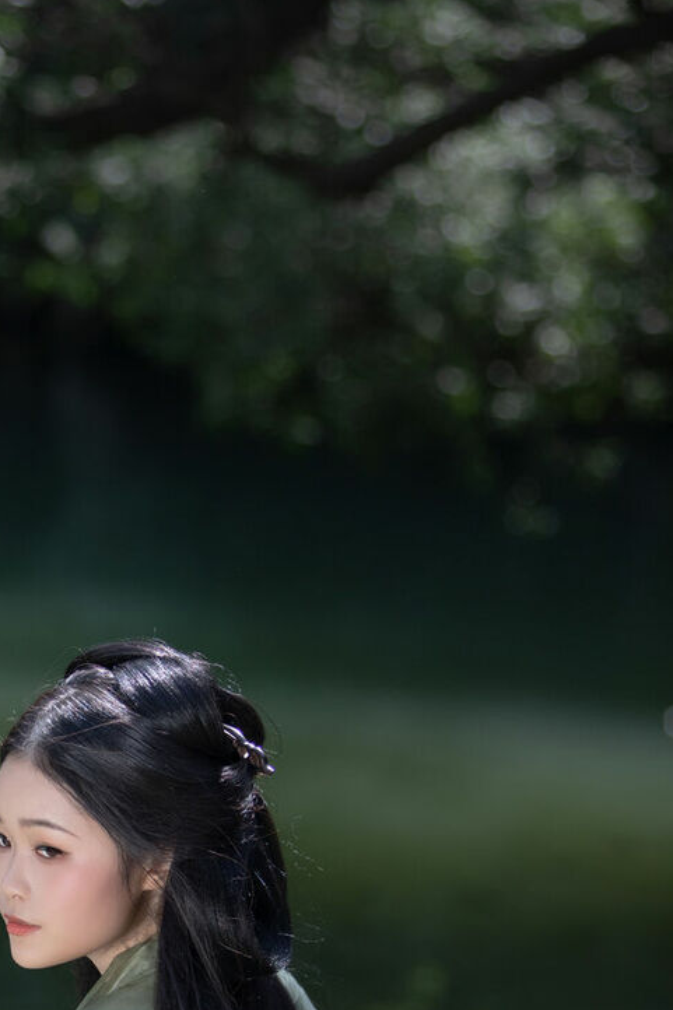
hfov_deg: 6.0
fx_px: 6368
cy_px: 896
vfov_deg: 9.0
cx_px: -29
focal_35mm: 227
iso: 125
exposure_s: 1/1000
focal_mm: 105
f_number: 2.8
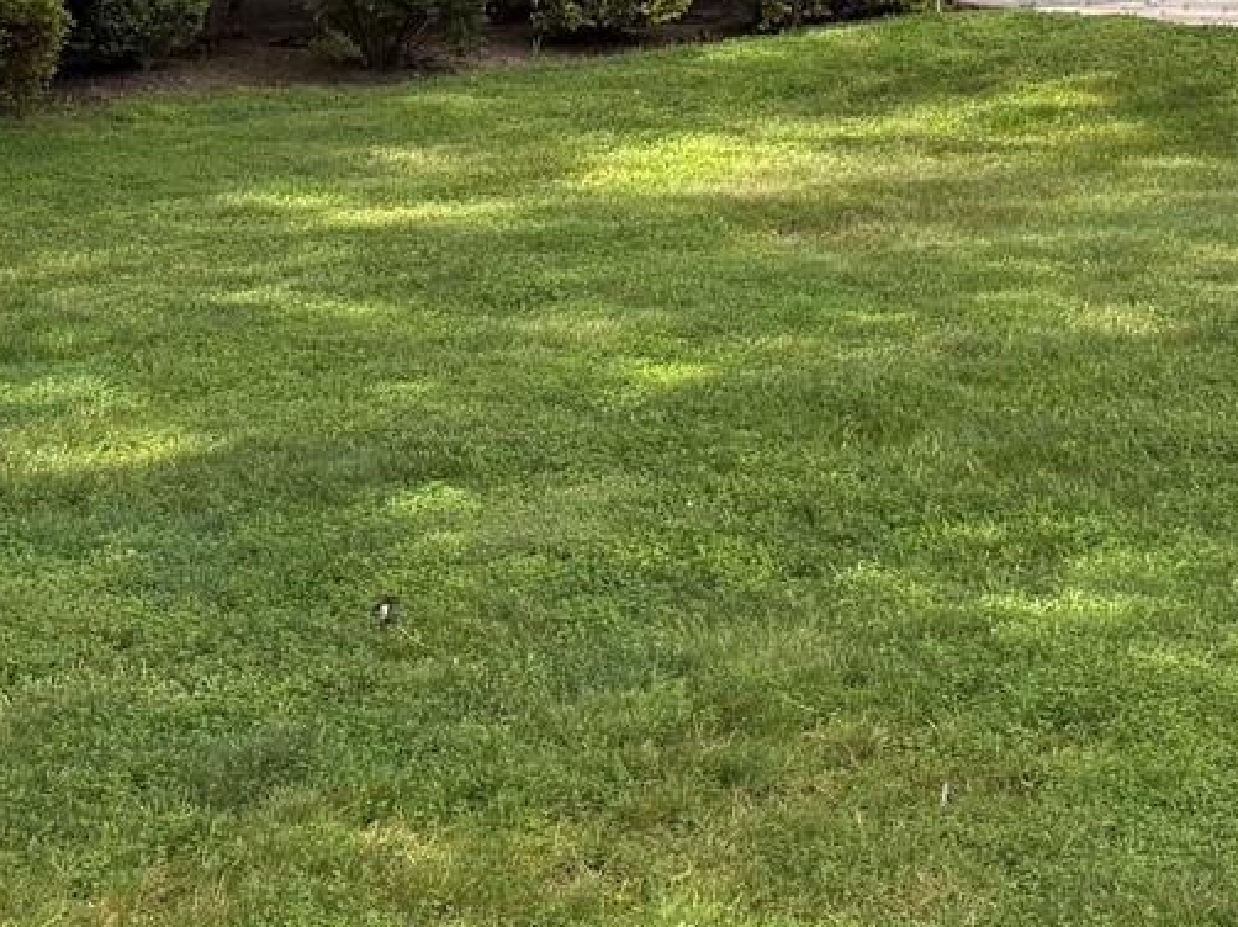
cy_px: -81
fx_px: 3503
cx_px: 801
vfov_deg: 14.7
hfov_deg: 20.0
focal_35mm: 98
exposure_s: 1/955
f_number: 1.78
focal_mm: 6.76
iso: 100
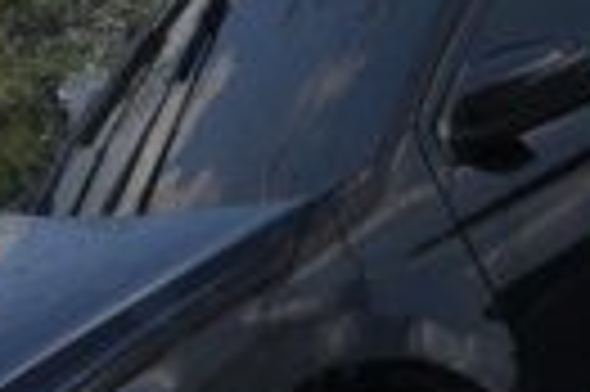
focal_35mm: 722
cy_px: 171
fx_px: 11818
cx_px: 293
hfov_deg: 2.9
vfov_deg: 1.9
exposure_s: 1/640
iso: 100
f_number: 5.6
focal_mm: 123
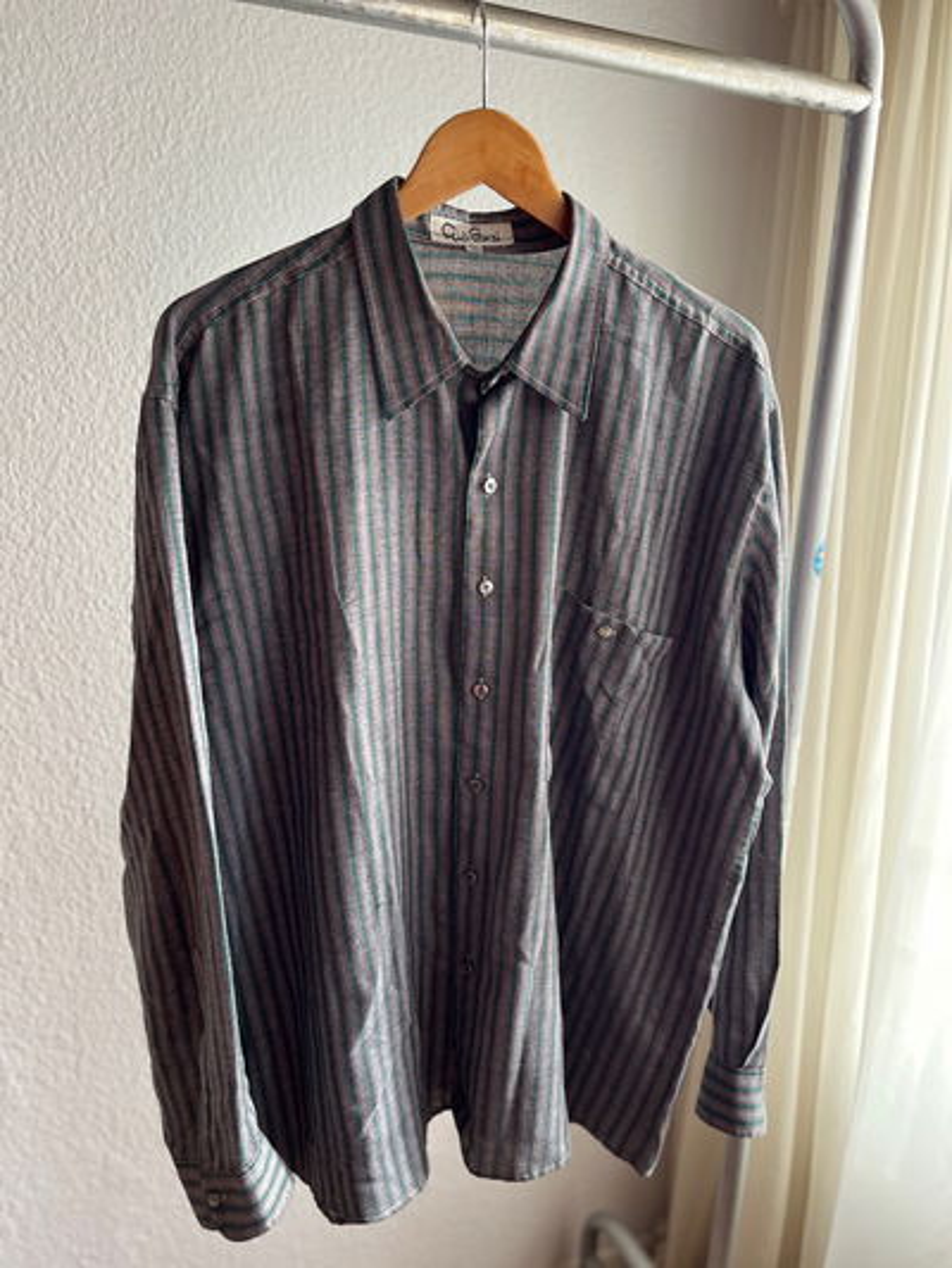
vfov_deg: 67.3
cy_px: 634
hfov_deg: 53.1
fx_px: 953
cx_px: 476
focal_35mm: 26
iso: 125
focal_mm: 5.1
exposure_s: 1/84
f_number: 1.6
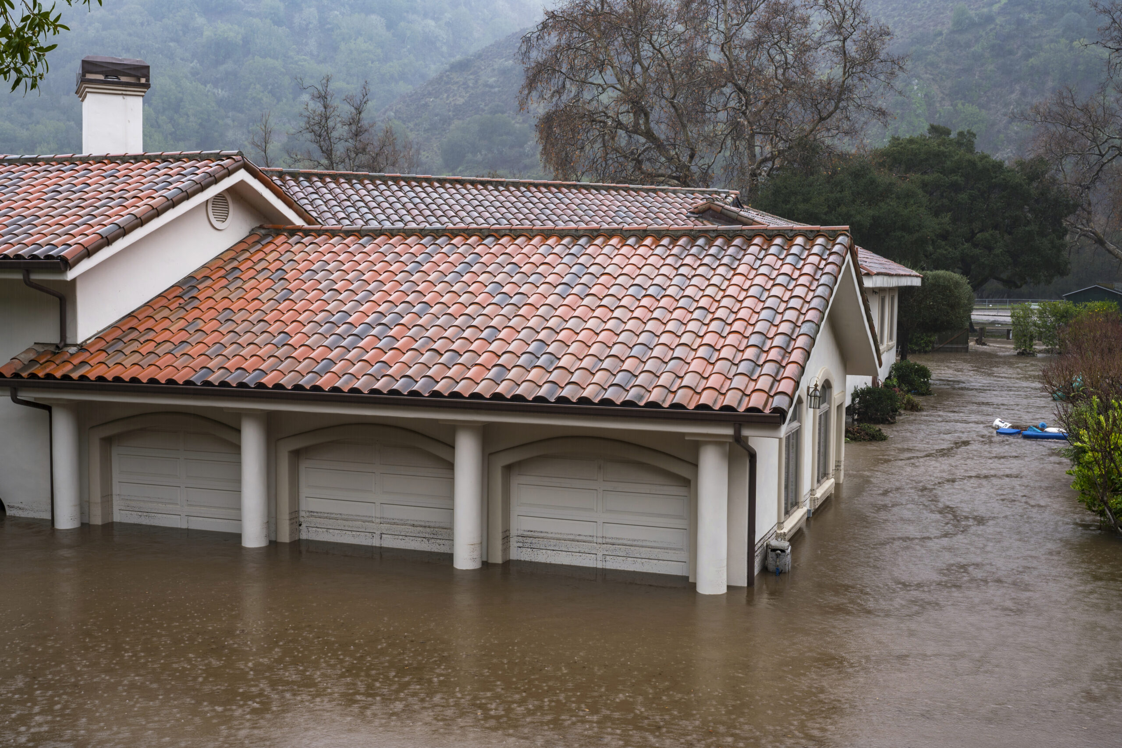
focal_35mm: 38
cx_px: 561
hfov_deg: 50.7
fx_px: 1184
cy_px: 374
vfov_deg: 35.1
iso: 100
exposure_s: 1/10
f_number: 11
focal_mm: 38
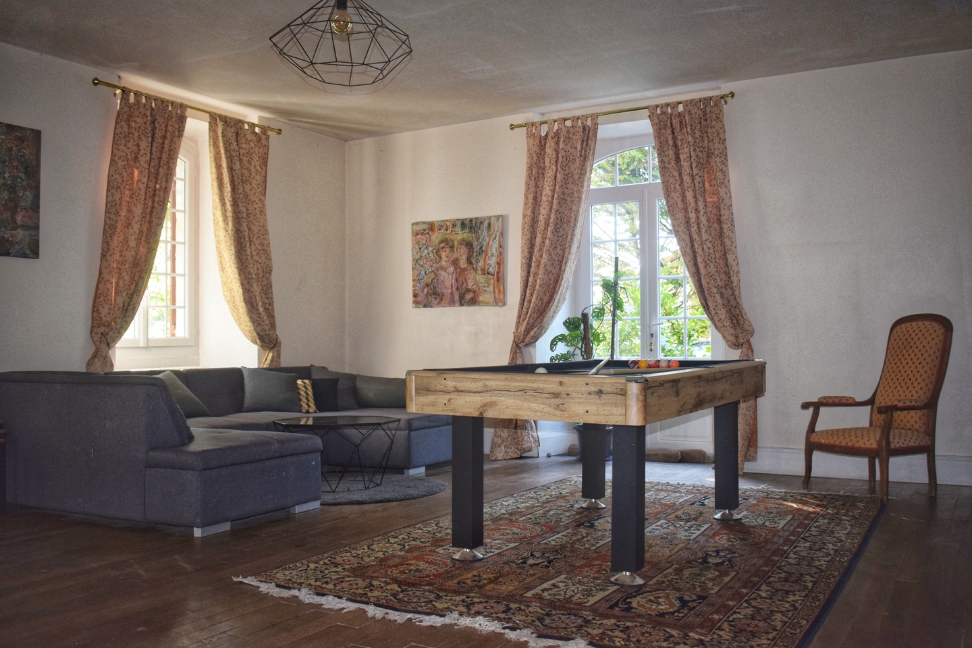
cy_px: 324
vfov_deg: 40.0
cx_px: 486
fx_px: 891
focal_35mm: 33
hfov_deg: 57.2
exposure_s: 1/80
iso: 800
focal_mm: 22
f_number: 4.5
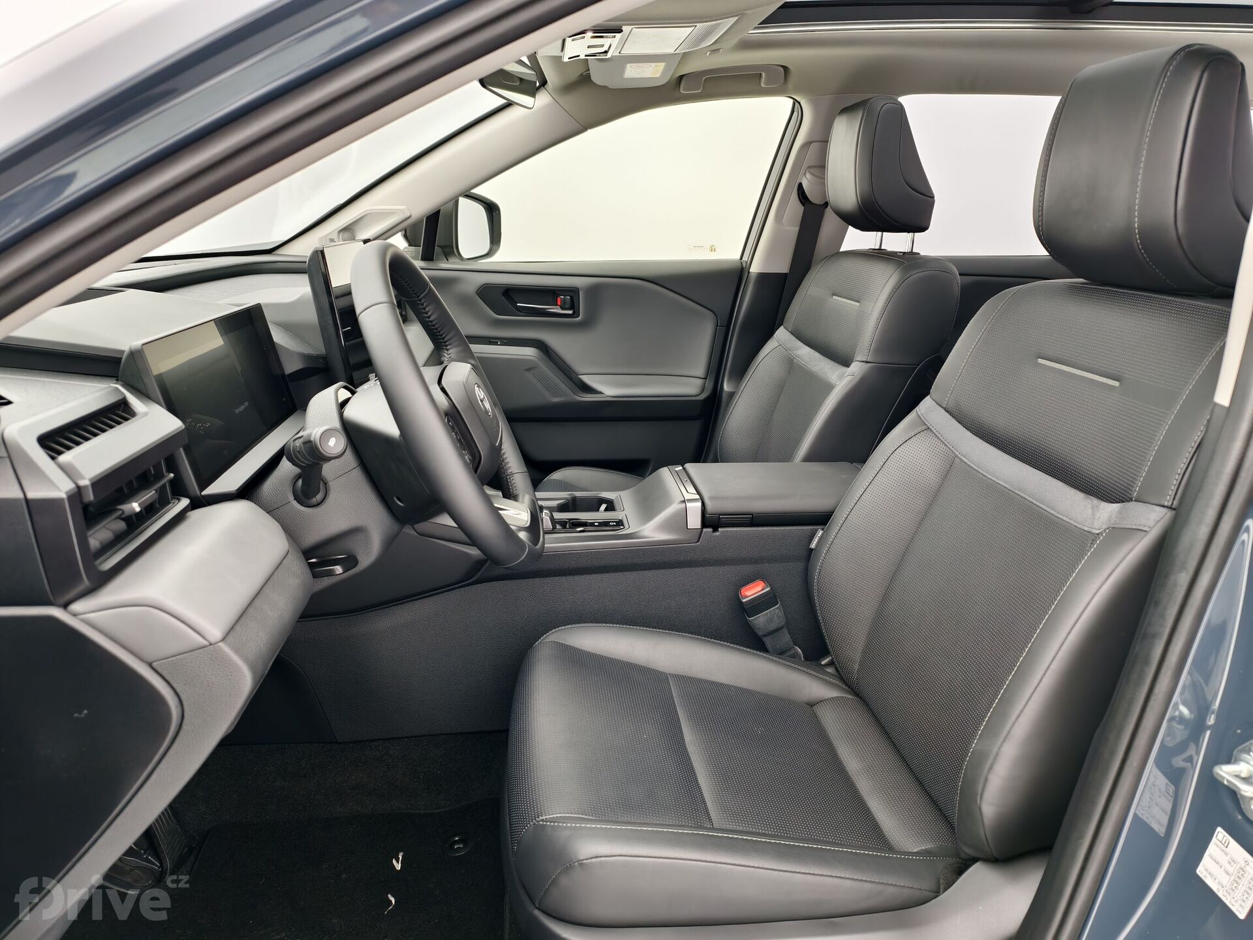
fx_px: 833
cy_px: 470
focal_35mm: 23
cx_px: 626
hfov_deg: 73.9
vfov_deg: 58.9
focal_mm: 6.54
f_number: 1.57
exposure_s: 1/100
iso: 362
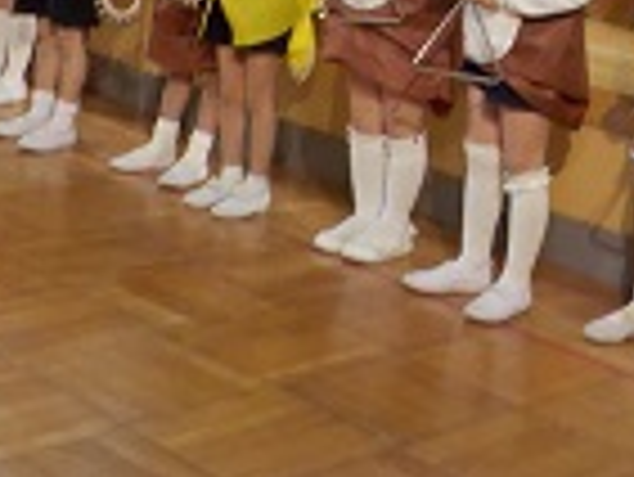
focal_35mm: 85
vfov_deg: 16.2
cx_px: 549
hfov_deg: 22.5
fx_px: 1558
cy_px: -189
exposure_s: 1/30
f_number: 3.3
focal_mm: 4.1
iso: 220
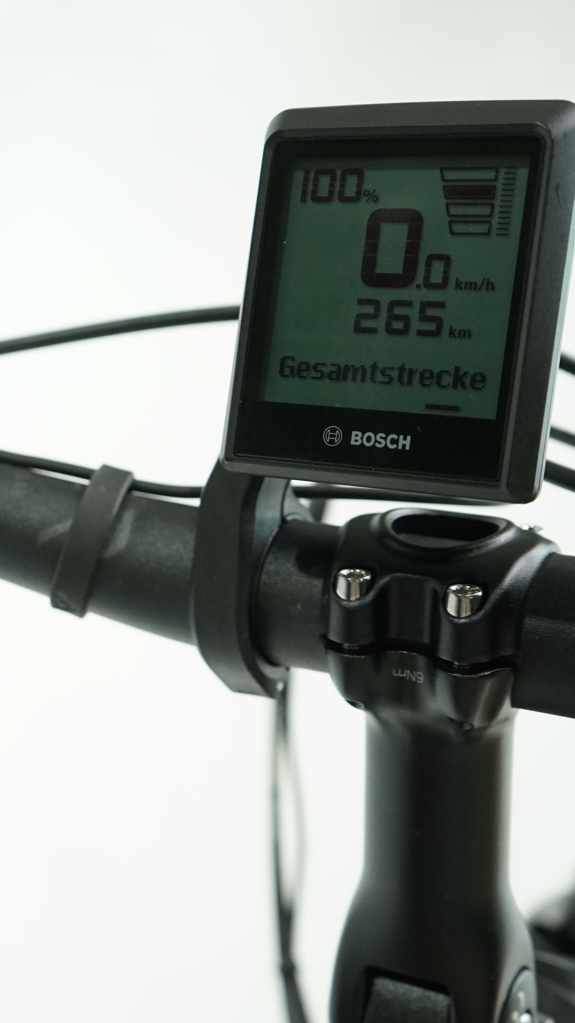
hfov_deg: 19.1
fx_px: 1626
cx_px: -82
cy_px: 510
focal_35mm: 60
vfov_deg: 34.9
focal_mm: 38
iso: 2500
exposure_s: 1/200
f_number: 5
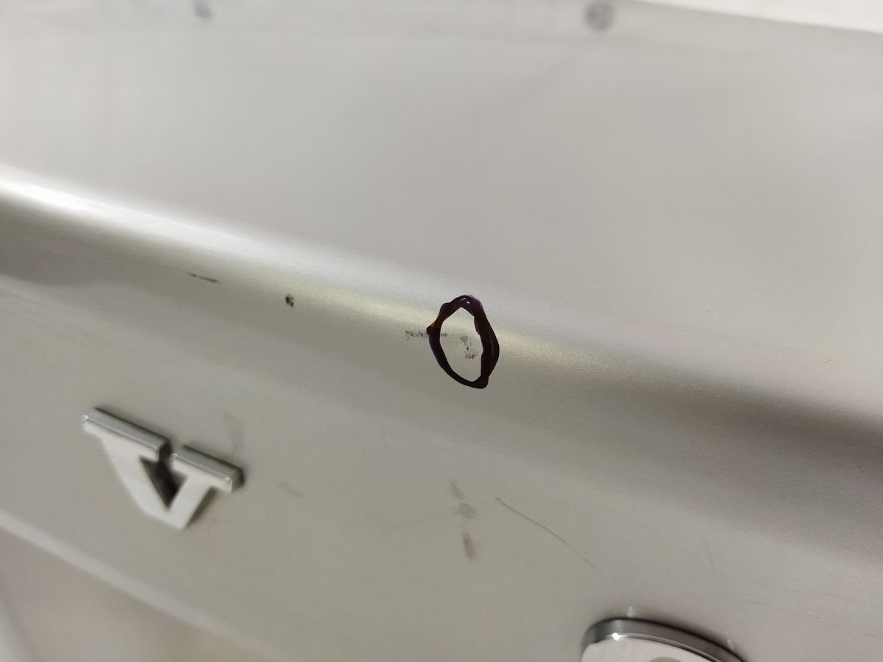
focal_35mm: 27
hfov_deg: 65.3
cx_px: 442
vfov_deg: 51.4
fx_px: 689
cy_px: 331
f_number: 1.79
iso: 203
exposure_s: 1/50
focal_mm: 4.71
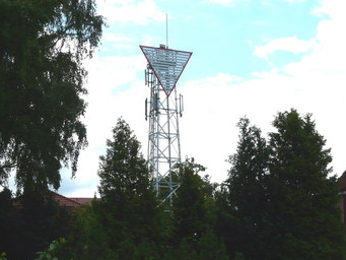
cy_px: 142
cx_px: 163
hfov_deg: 28.5
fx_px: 680
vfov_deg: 21.6
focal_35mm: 68
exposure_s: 1/500
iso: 100
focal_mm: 9.5
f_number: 7.1
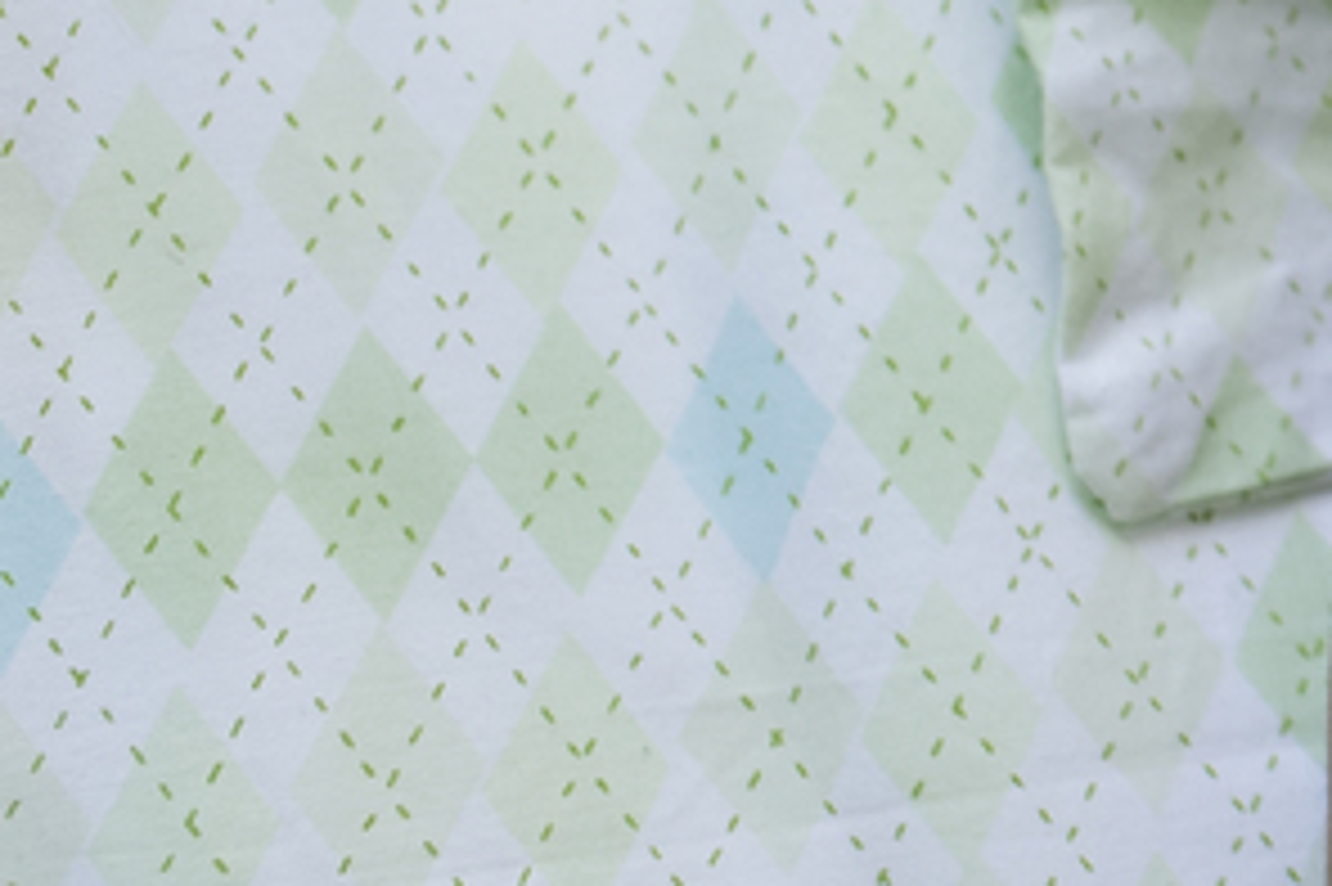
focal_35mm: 142
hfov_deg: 12.7
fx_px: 5251
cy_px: -751
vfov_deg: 9.2
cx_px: 2655
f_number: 3.2
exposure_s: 1/250
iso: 400
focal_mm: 35
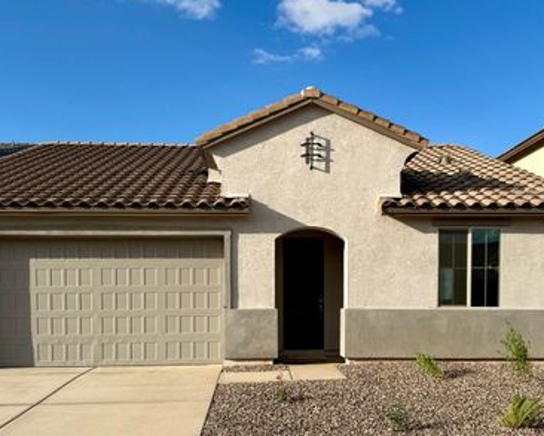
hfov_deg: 55.6
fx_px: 515
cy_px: 217
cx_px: 268
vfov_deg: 45.8
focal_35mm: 32
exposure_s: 1/4975
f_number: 1.78
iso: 80
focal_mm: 6.76
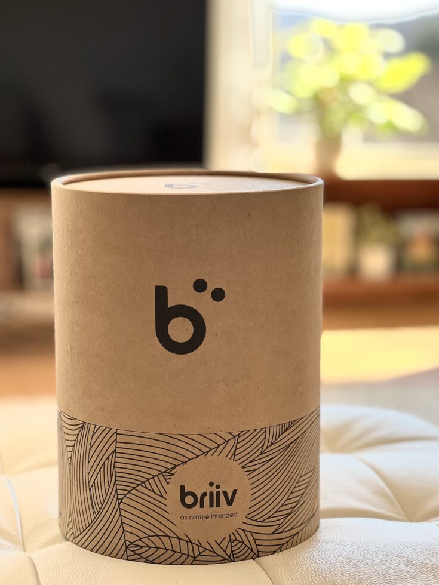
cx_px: 220
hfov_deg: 19.1
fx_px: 1302
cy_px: 292
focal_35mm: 77
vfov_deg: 25.3
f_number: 2.8
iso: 125
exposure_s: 1/121
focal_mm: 9
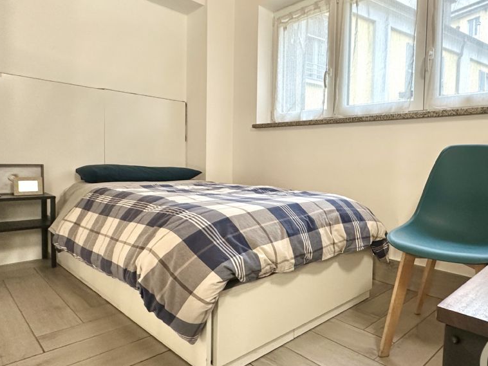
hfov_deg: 68.8
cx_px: 340
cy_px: 180
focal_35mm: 24
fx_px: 338
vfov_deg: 56.8
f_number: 2.2
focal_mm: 2.22
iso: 200
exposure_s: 1/100
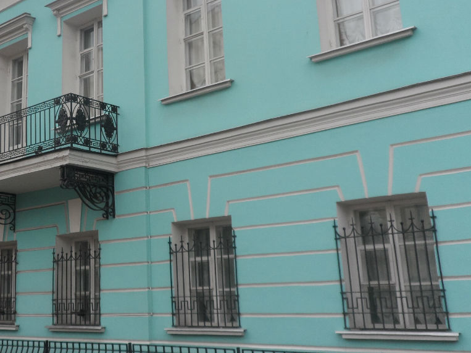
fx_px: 639
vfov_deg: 30.8
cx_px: 84
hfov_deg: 38.7
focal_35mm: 47
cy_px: 138
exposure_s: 1/250
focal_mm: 4.9
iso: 80
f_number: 3.1
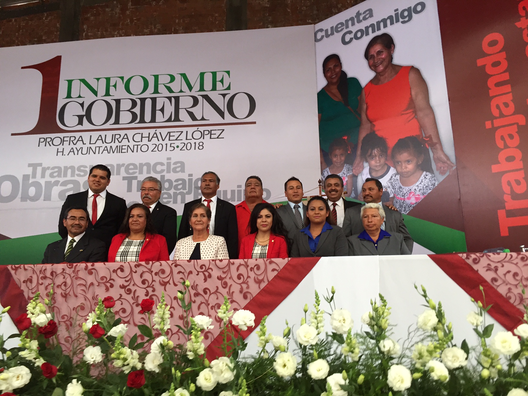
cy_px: 198
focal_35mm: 29
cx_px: 264
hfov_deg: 61.7
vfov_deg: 48.2
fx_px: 442
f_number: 2.2
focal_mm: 4.15
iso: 80
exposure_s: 1/30
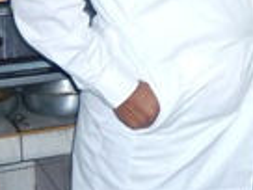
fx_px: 797
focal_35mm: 109
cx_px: 238
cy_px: 7
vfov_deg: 13.4
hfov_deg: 17.7
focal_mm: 5.5
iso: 160
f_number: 2.8
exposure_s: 1/30
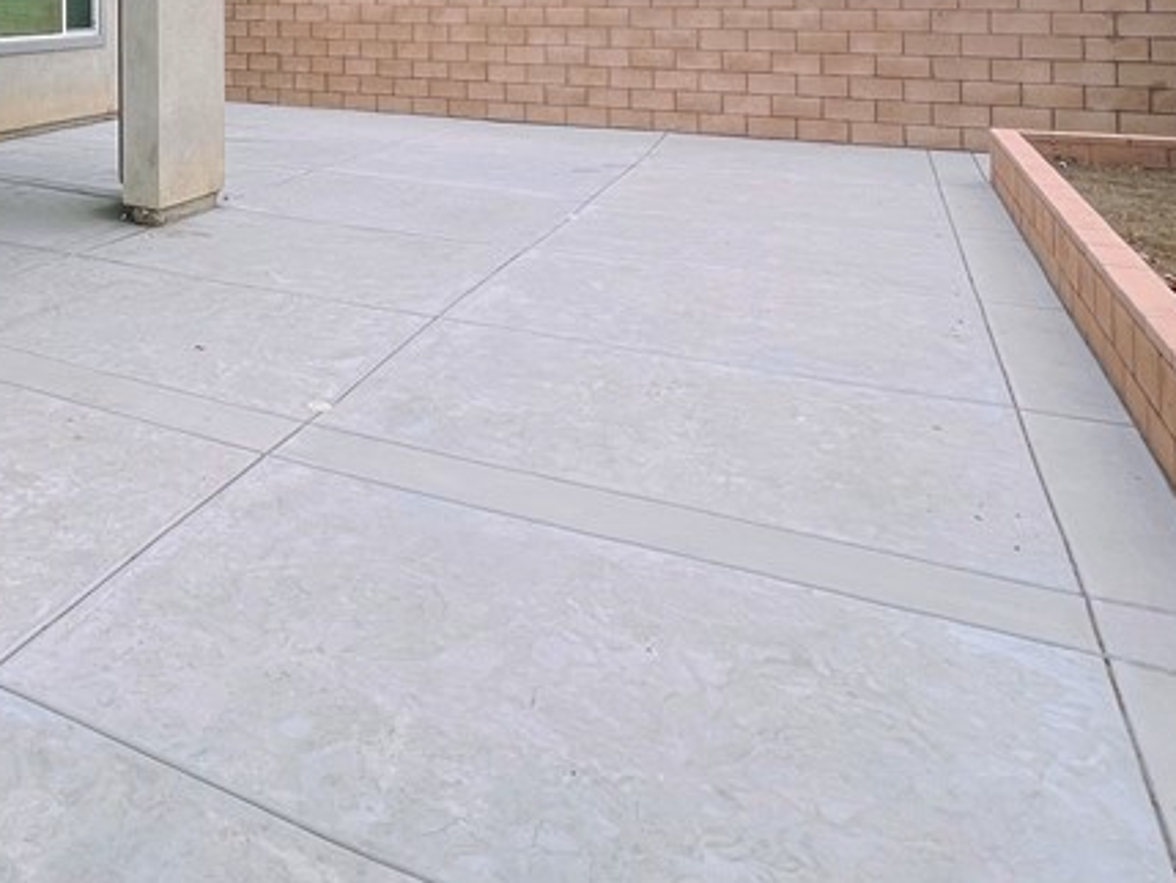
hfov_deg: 50.8
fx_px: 1053
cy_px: -36
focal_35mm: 31
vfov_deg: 39.1
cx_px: 93
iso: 32
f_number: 1.8
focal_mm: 1.57
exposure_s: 1/99
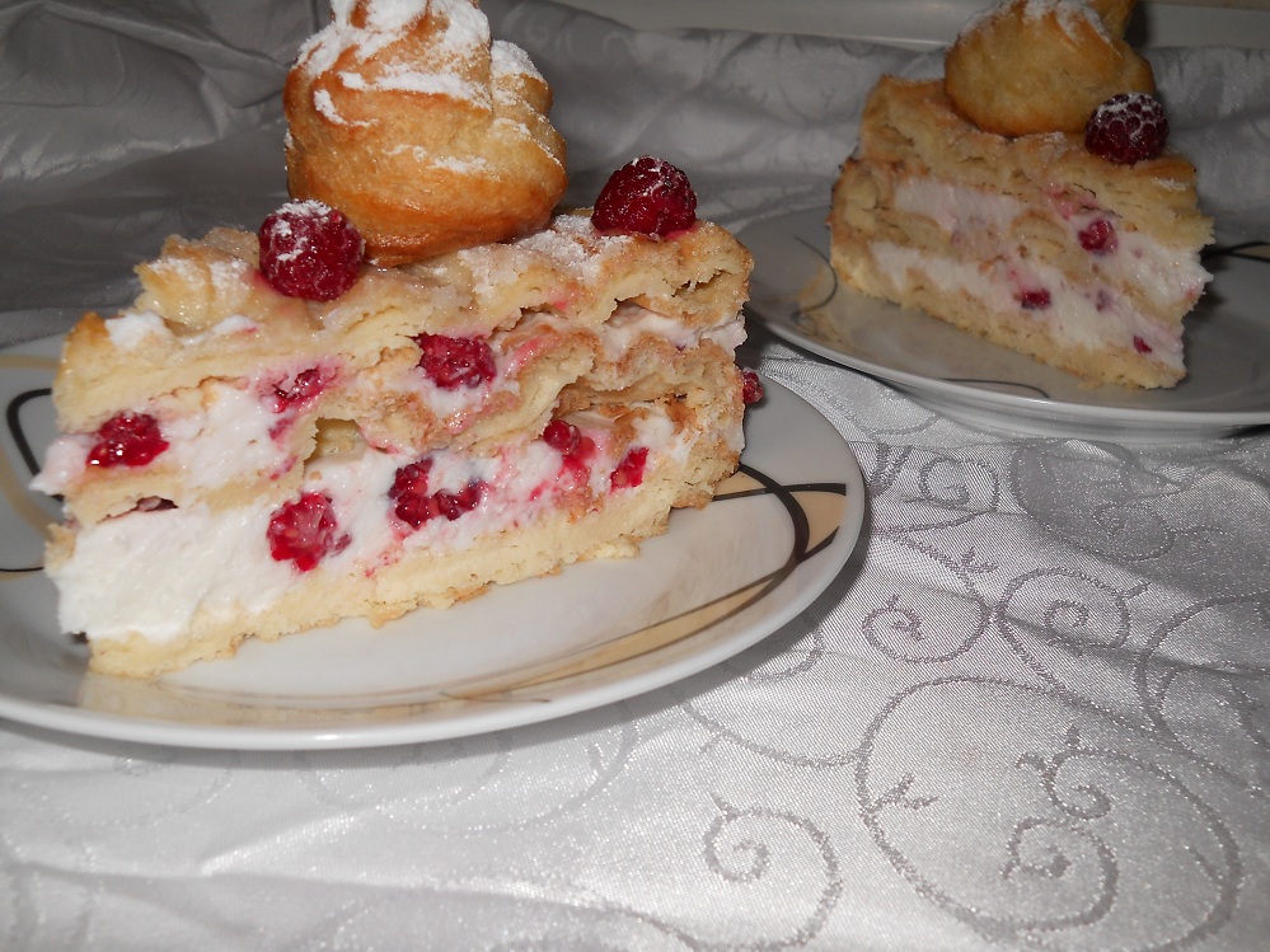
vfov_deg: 35.1
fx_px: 1504
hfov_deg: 45.8
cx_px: 635
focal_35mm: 41
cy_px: 476
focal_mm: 6.72
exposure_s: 1/30
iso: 80
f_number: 5.5
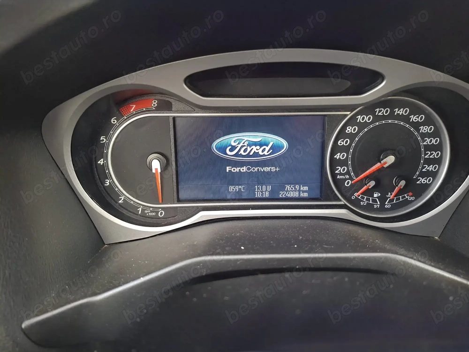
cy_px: 176
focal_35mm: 23
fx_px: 312
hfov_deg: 73.9
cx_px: 234
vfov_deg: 58.9
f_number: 1.8
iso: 200
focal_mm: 5.54
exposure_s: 1/100
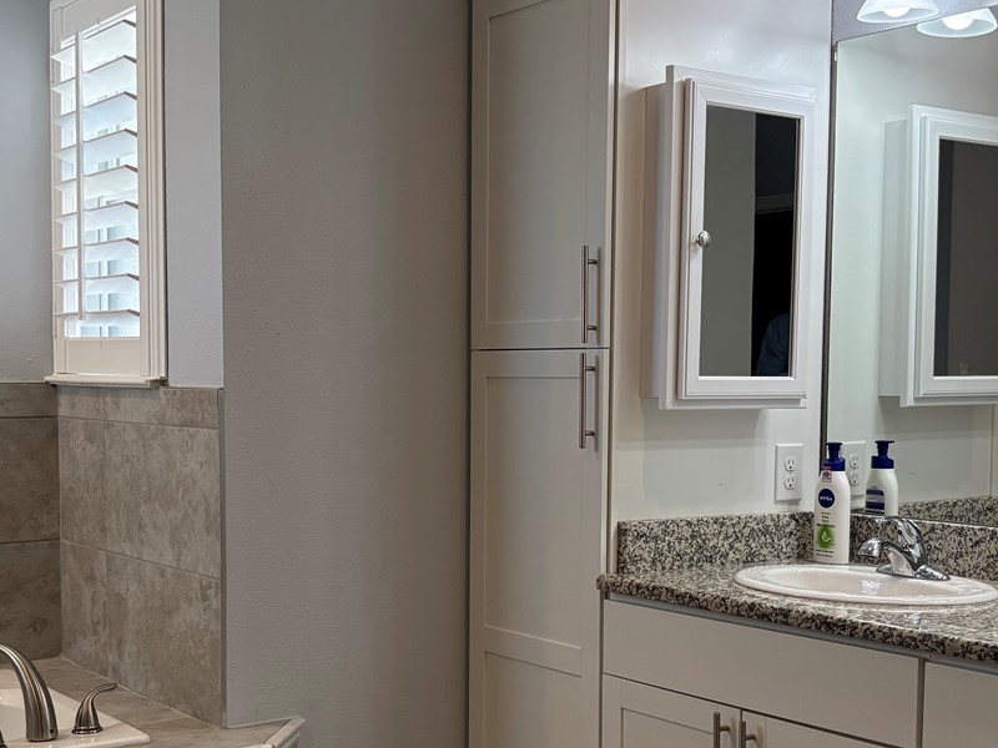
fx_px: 1499
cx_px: 469
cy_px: 490
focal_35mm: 52
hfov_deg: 36.8
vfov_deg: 27.9
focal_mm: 5.96
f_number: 1.6
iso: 125
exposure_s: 1/225
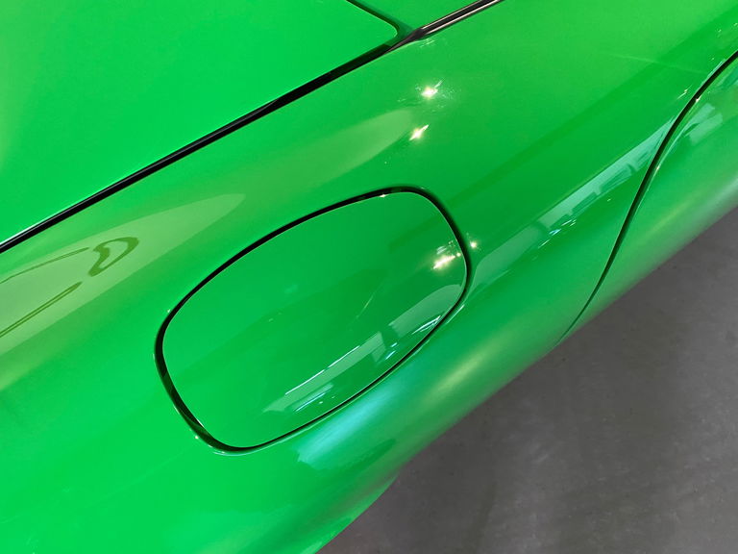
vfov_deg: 53.1
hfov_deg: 67.3
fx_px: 554
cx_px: 369
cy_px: 277
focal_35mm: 26
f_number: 1.8
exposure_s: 1/53
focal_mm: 4.25
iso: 500
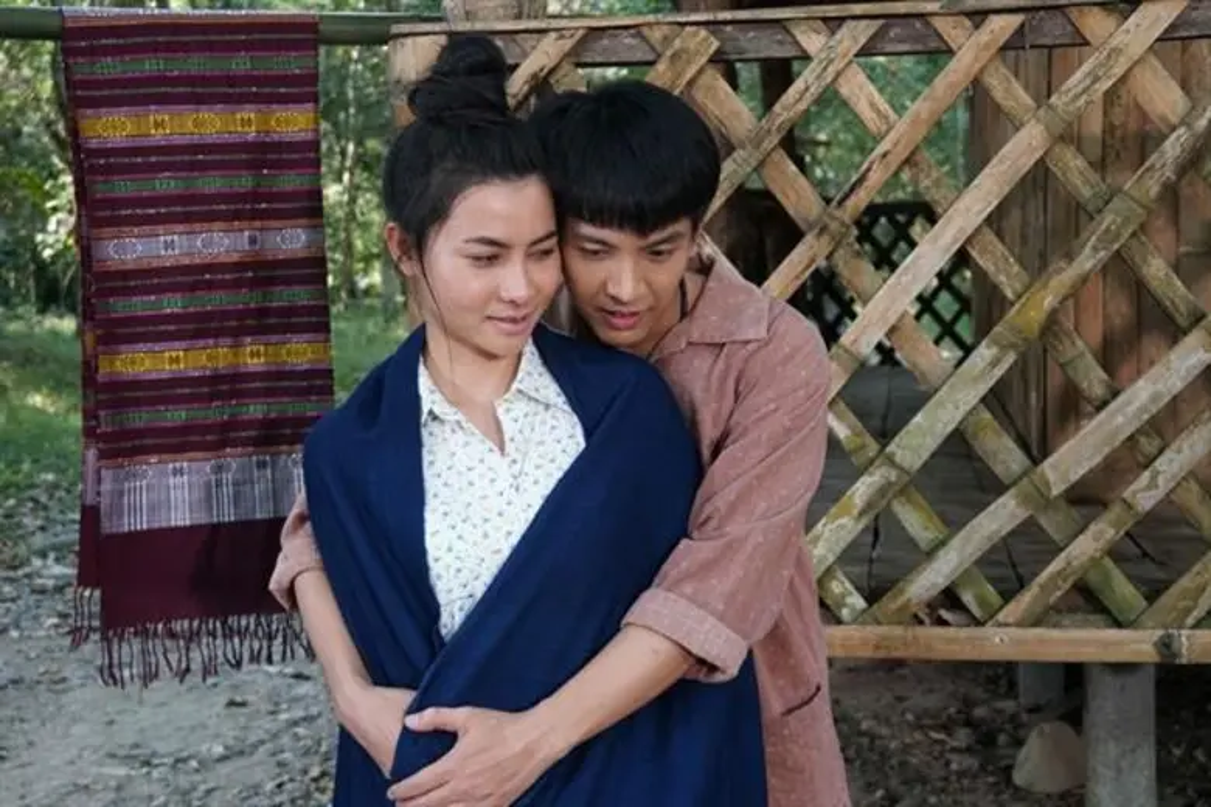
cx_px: 606
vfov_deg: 28.1
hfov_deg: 41.1
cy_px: 404
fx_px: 1615
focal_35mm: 48
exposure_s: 1/160
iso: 800
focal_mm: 32
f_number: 5.6
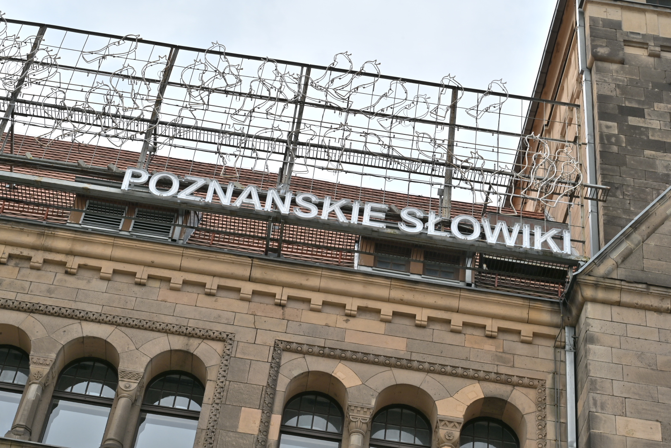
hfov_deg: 28.8
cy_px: 224
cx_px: 336
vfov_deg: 19.5
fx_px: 1305
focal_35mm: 70
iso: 100
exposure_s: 1/100
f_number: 14
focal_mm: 70
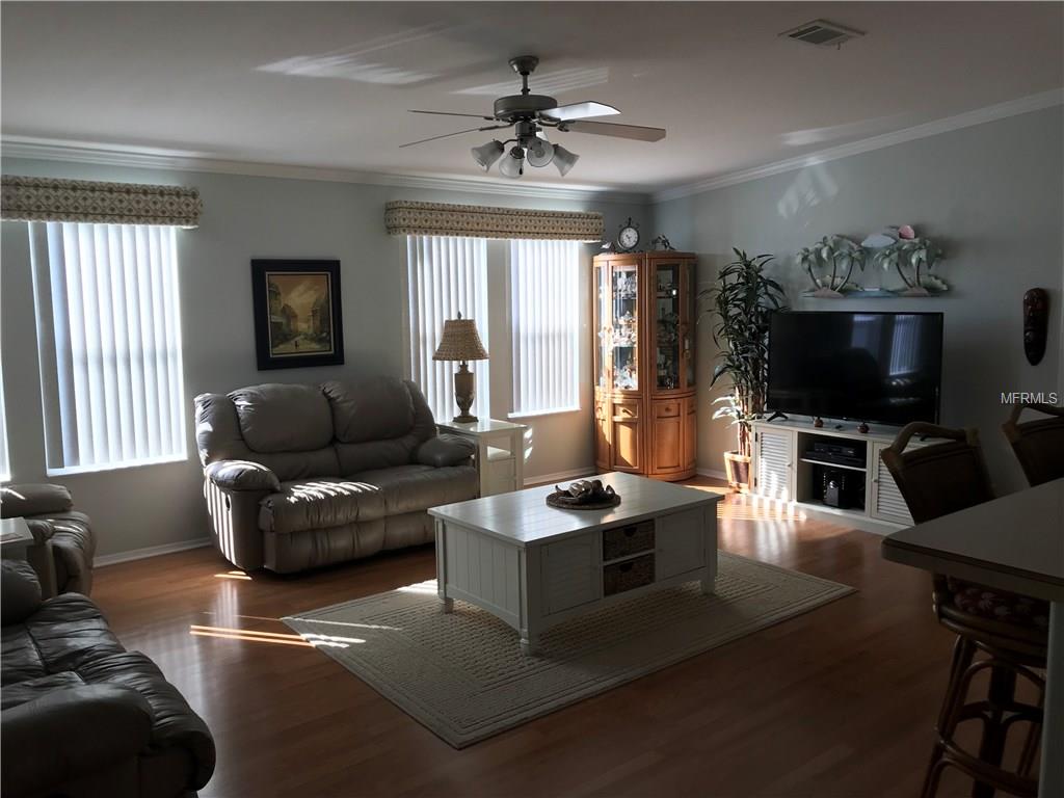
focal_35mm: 28
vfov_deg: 49.7
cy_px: 399
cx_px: 532
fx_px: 861
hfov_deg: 63.4
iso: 25
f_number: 1.8
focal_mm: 3.99
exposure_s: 1/60
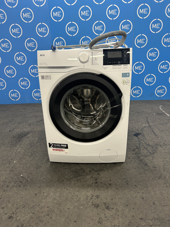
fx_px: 170
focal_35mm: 26
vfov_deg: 67.3
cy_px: 114
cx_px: 85
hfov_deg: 53.1
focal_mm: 5.7
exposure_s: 1/50
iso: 80
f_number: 1.5
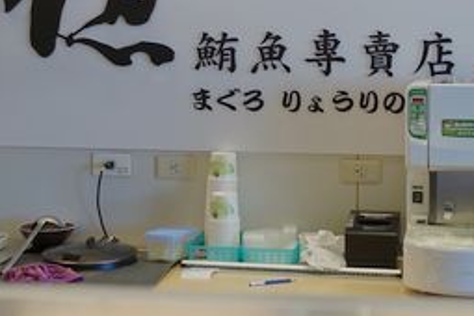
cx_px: 320
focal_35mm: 74
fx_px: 974
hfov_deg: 27.2
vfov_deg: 18.2
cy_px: 43
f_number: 2.8
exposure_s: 1/40
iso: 125
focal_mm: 9.75
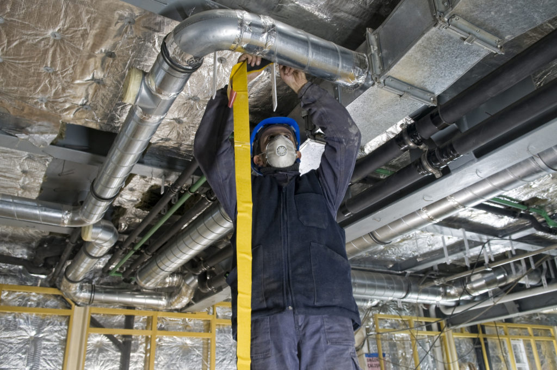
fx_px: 464
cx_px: 278
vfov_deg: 43.5
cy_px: 185
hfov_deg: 62.0
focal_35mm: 30
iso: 200
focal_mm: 20
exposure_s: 1/2.5
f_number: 5
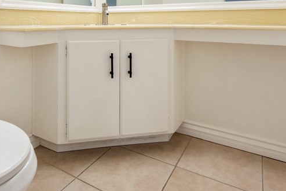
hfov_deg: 61.9
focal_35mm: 29
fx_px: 231
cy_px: 20
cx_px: 93
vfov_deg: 41.5
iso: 400
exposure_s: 1/100
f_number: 5
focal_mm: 14
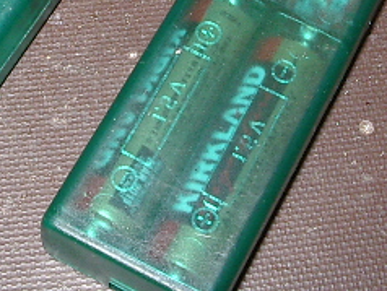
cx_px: 89
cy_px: -3
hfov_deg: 19.1
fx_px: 1141
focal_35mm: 102
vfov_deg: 14.3
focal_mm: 5.8
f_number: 4.8
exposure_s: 1/60
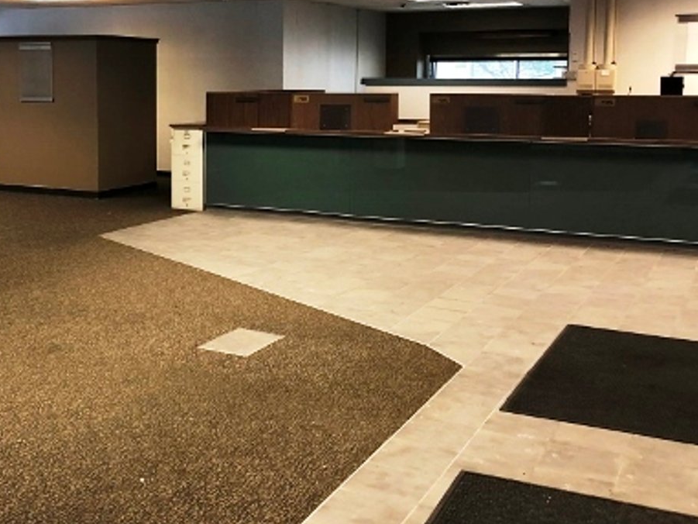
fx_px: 948
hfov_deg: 39.5
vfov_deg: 30.8
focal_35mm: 47
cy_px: 196
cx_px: 186
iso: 50
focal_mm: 4
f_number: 1.8
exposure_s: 1/15
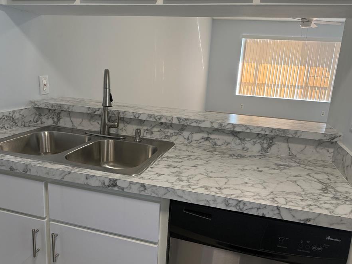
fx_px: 285
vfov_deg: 49.7
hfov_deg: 63.5
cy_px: 135
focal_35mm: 28
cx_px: 179
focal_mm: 6.76
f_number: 1.78
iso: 200
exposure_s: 1/120
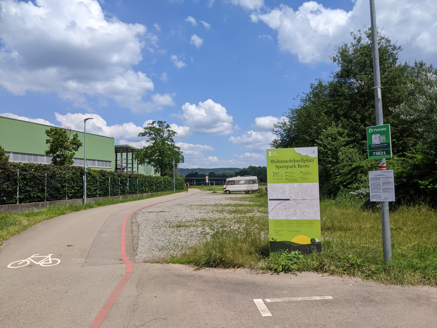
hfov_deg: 65.3
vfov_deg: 51.4
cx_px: 218
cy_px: 164
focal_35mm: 27
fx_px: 341
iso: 71
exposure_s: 1/5882
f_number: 1.8
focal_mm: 4.44
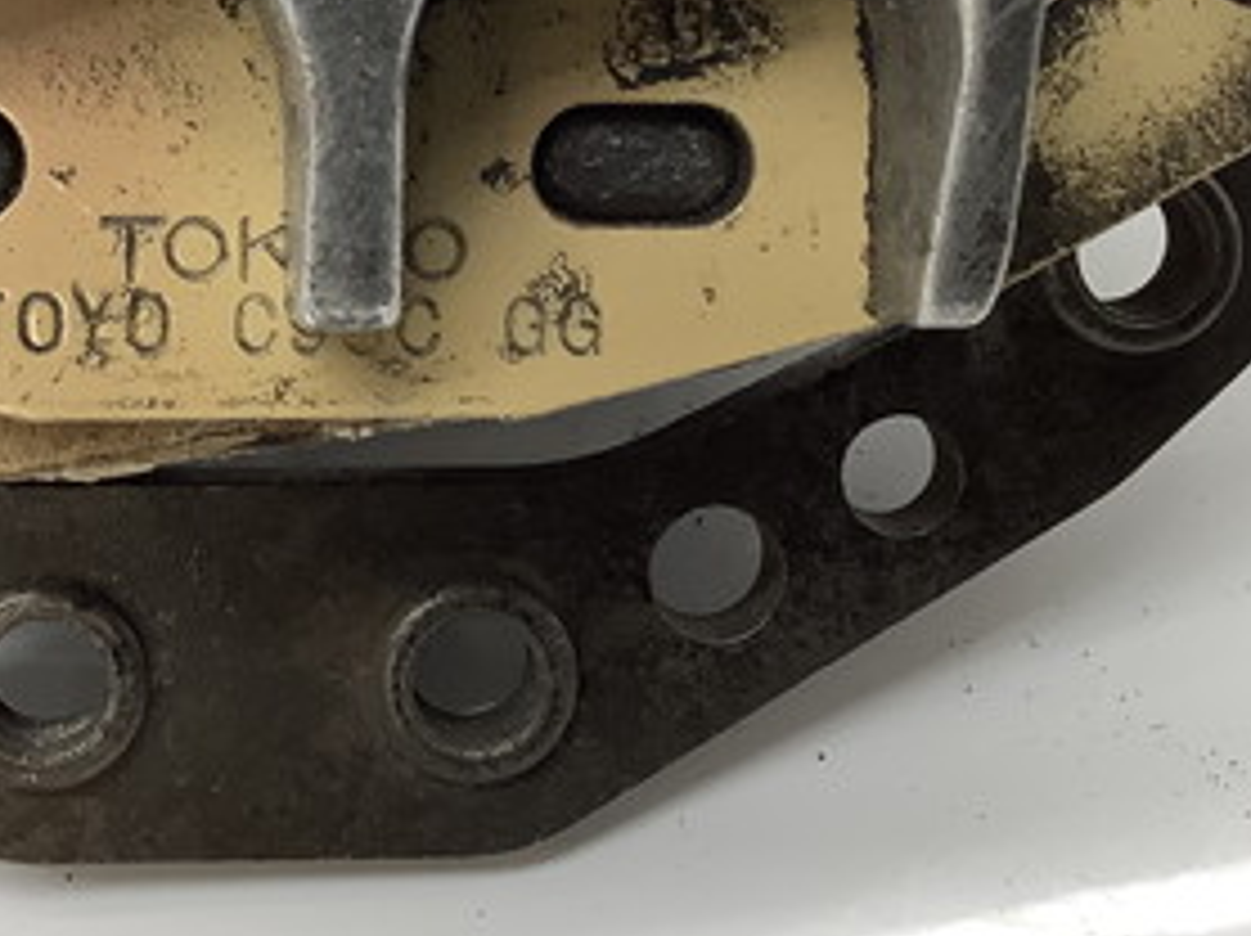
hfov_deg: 28.6
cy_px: 76
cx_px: 333
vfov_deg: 21.4
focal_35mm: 67
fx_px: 2419
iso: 80
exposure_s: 1/120
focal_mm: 3.3
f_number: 2.4
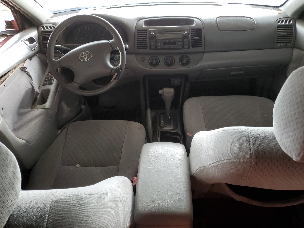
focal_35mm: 26
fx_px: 228
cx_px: 152
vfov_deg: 53.1
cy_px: 114
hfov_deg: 67.3
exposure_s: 1/60.2
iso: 63
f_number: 1.5
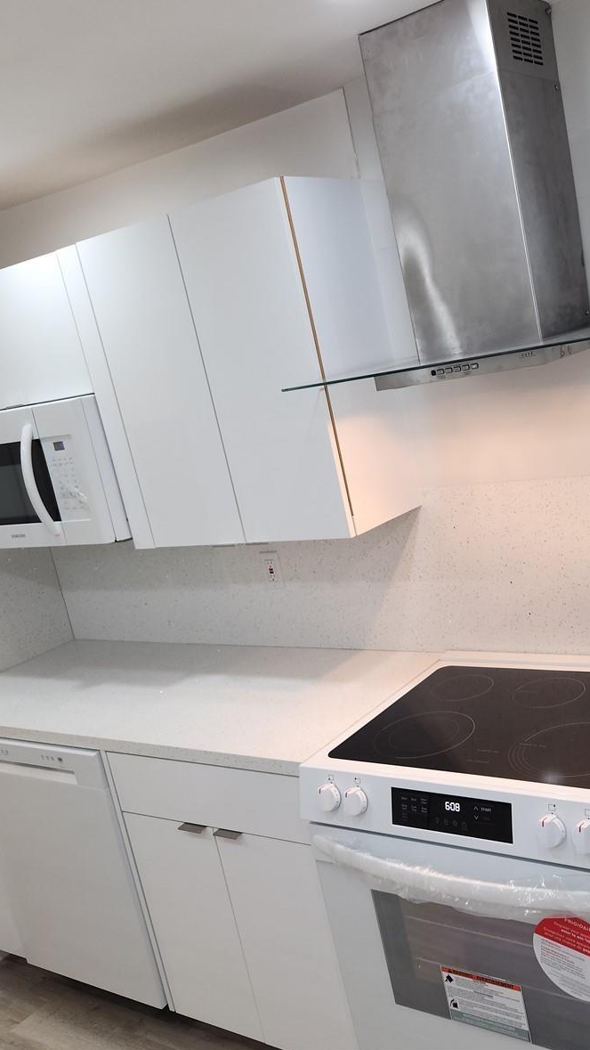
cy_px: 521
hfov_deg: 34.3
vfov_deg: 58.0
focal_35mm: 34
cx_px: 395
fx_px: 946
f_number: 1.8
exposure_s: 1/60
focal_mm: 5.4
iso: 40
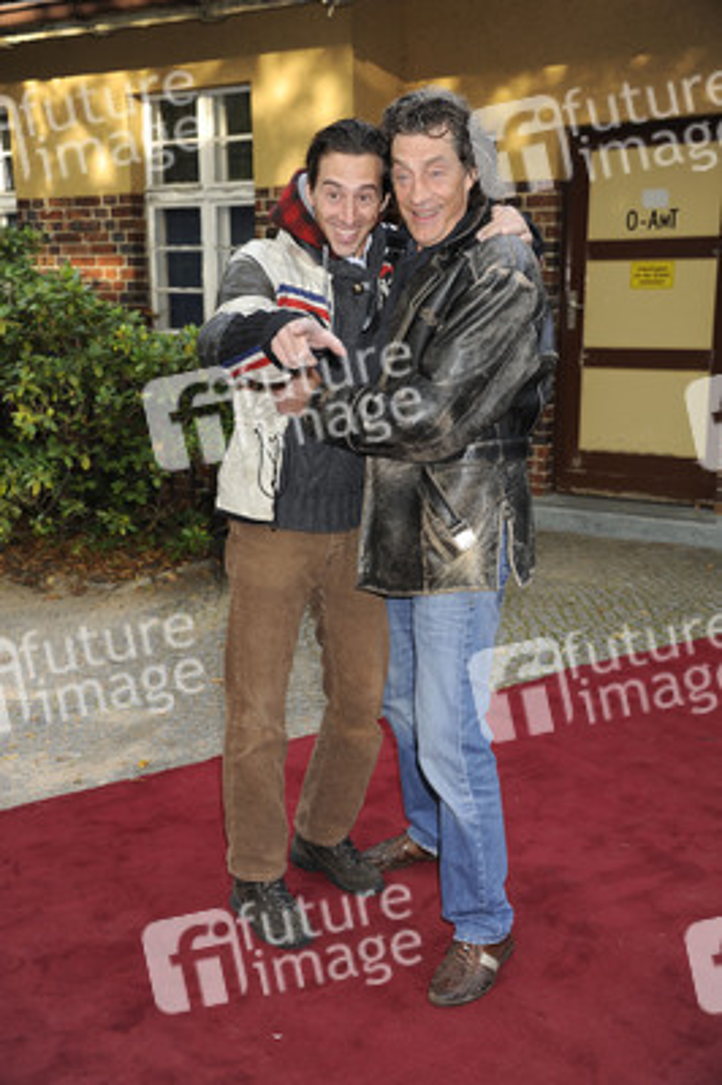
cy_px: 542
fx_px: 1266
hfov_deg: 31.8
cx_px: 361
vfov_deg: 46.4
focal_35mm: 42
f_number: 5.6
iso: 400
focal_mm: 42
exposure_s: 1/160
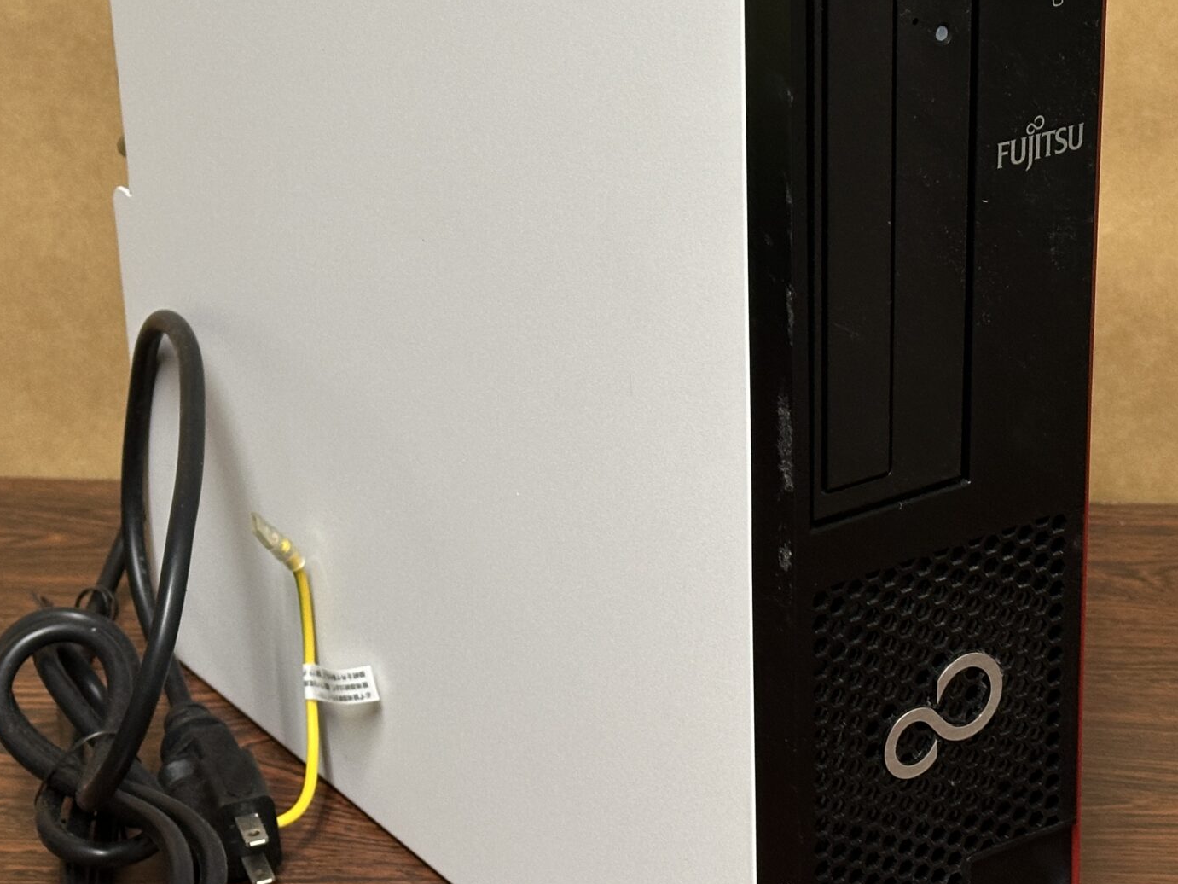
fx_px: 3029
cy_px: 388
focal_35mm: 89
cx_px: 606
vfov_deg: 16.6
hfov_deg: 22.0
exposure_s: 1/50
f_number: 1.78
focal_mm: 6.86
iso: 250
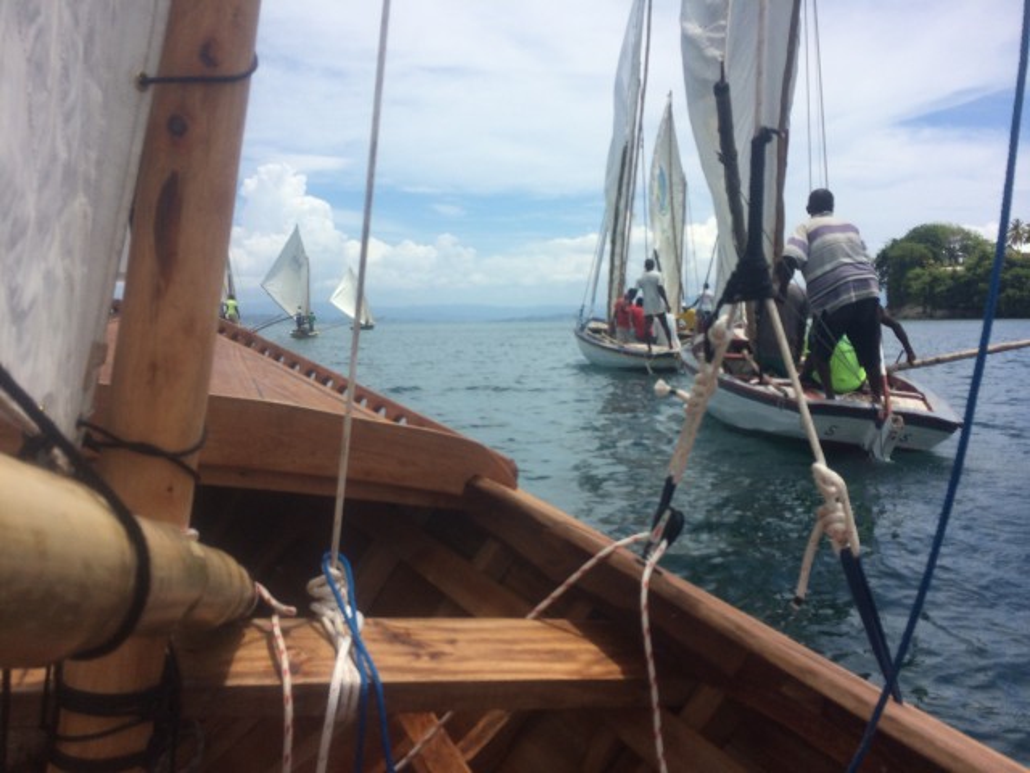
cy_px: 386
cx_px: 515
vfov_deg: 46.8
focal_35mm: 30
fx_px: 893
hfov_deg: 60.0
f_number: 2.2
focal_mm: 4.12
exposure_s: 1/3425
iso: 40
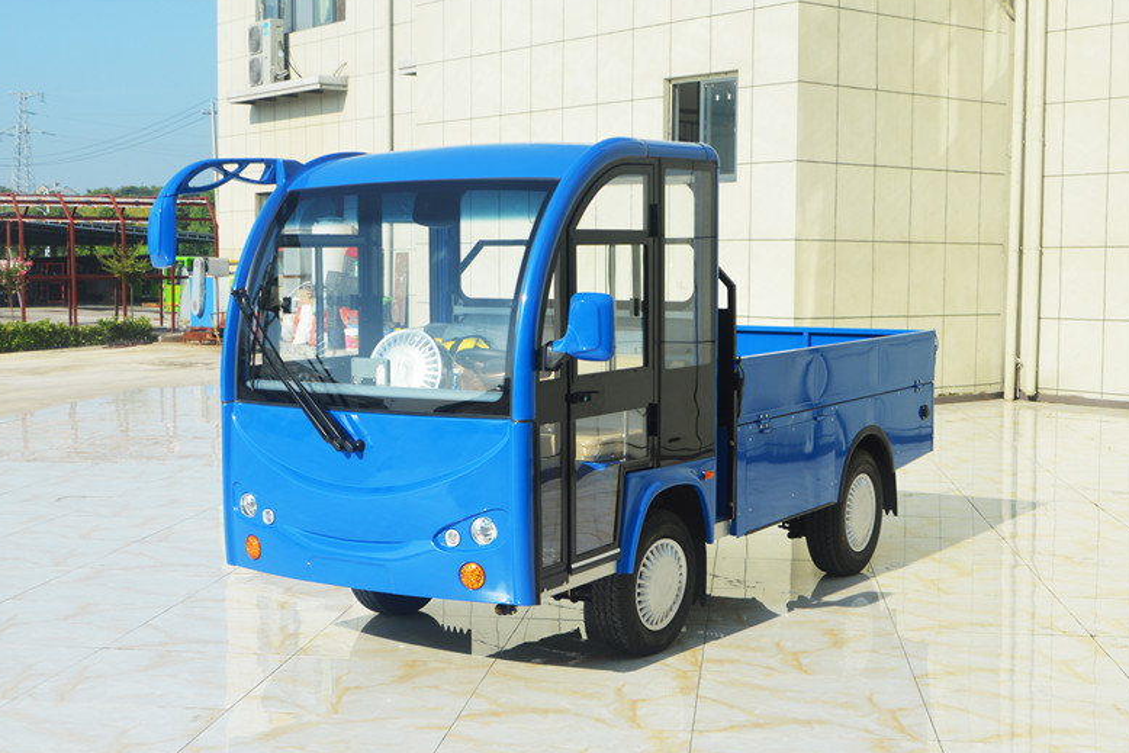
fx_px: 1208
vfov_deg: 34.6
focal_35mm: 39
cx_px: 557
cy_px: 375
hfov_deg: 50.1
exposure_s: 1/320
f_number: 9
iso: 100
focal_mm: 25
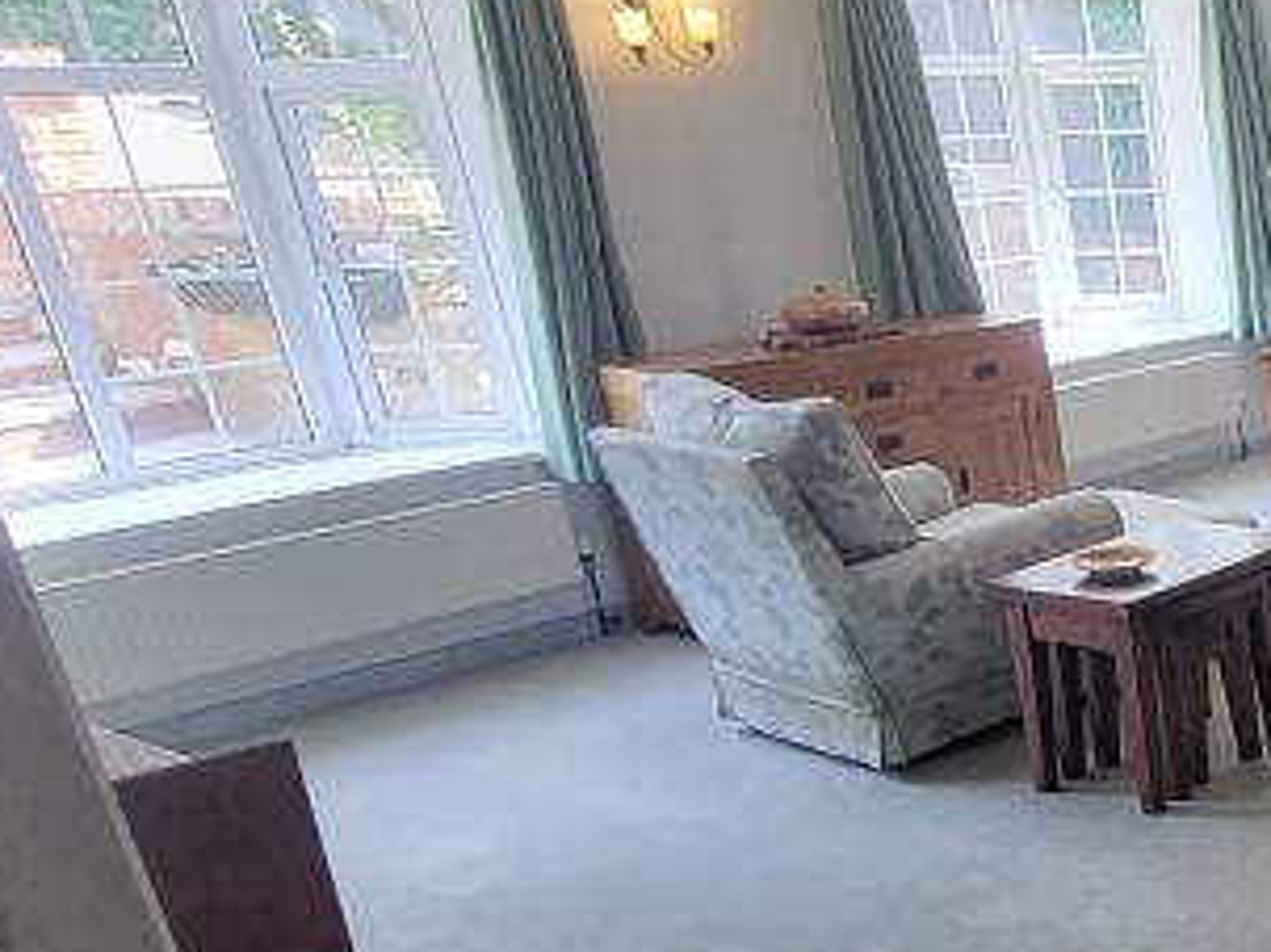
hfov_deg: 32.4
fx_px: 1615
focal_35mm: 44
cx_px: 1649
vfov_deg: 31.9
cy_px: 780
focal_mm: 1.74
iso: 160
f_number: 2.2
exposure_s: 1/50
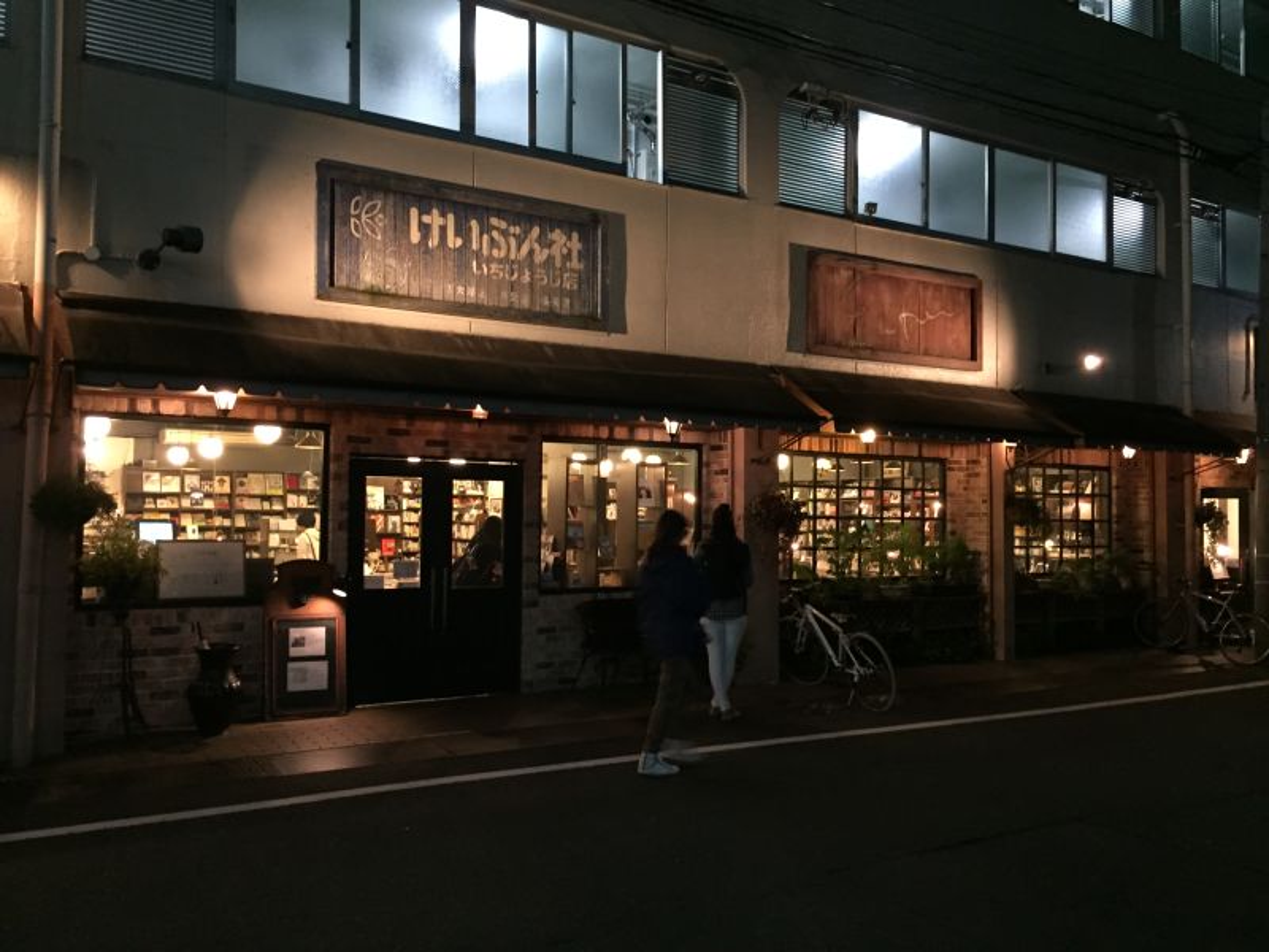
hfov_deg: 61.7
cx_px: 634
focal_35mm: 29
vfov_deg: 48.2
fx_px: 1063
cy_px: 476
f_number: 2.2
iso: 250
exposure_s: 1/15
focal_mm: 4.15
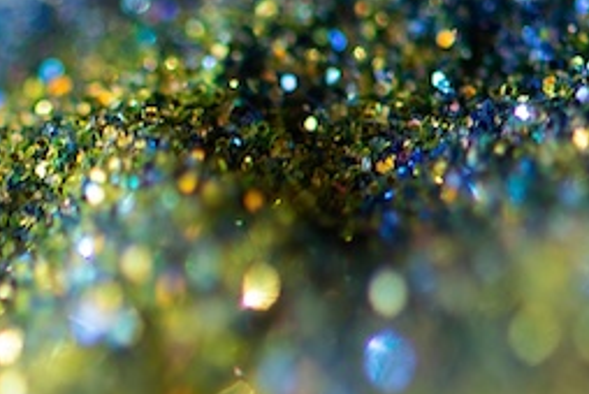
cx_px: -355
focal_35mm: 413
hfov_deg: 4.9
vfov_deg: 3.3
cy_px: 399
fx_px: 6765
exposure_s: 1/125
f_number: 4
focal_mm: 105
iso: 100
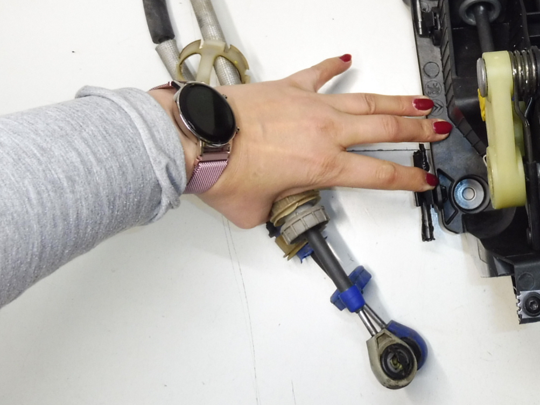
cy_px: 51
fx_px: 764
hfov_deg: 37.2
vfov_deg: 28.7
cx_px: 448
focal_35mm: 49
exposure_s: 1/60
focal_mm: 4.3
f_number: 3.5
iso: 200
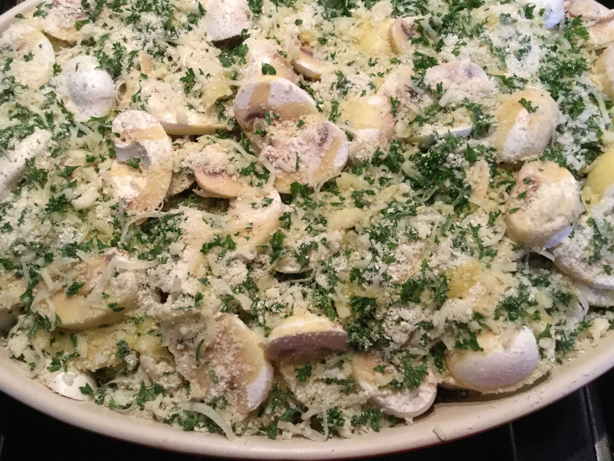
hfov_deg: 51.3
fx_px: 639
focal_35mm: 36
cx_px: 273
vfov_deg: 39.6
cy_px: 208
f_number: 2.4
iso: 160
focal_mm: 3.3
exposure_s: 1/33
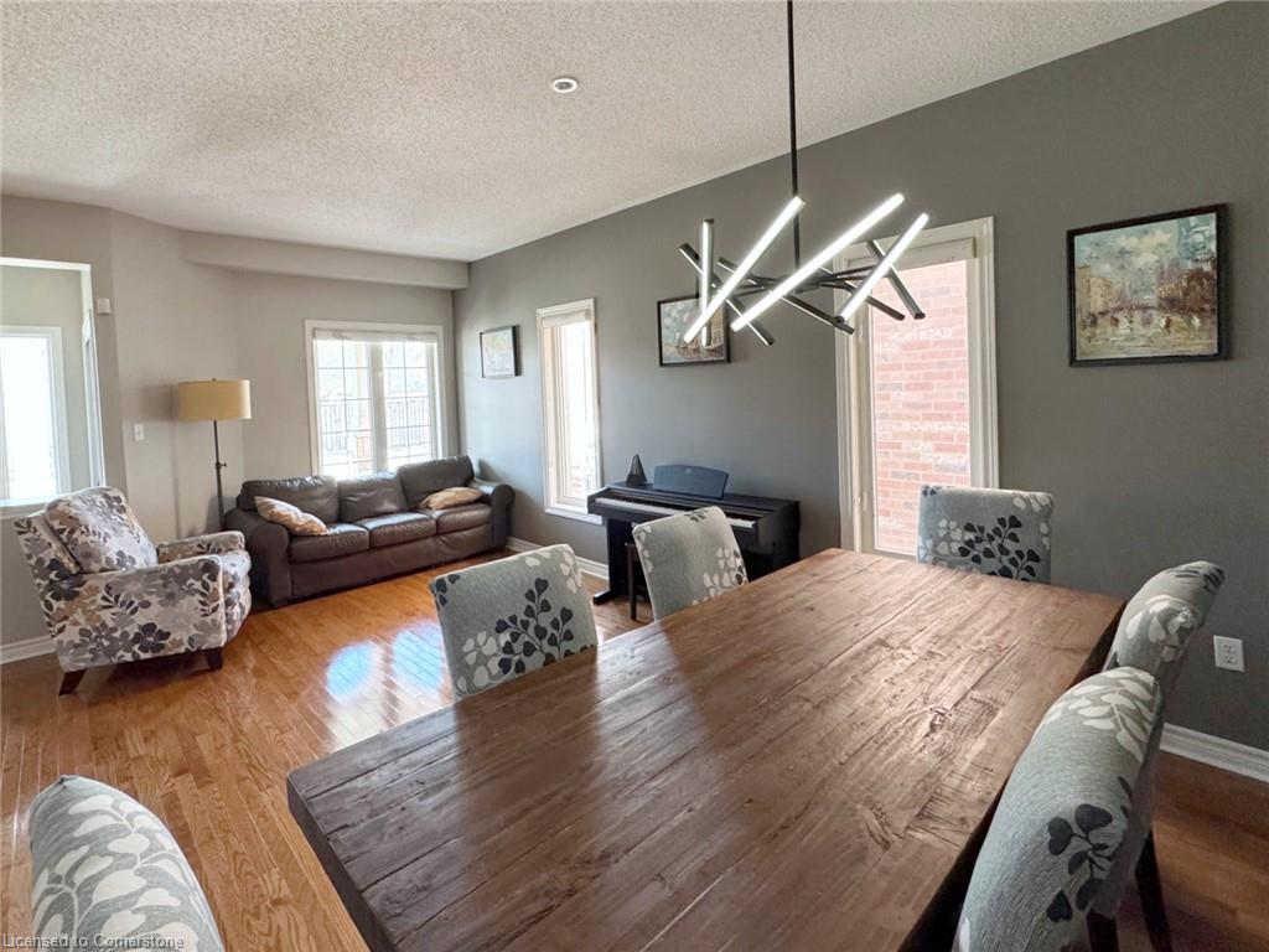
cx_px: 634
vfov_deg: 85.7
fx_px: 513
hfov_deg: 102.1
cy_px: 476
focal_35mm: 14
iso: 320
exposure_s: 1/120
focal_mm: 2.2
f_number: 2.2
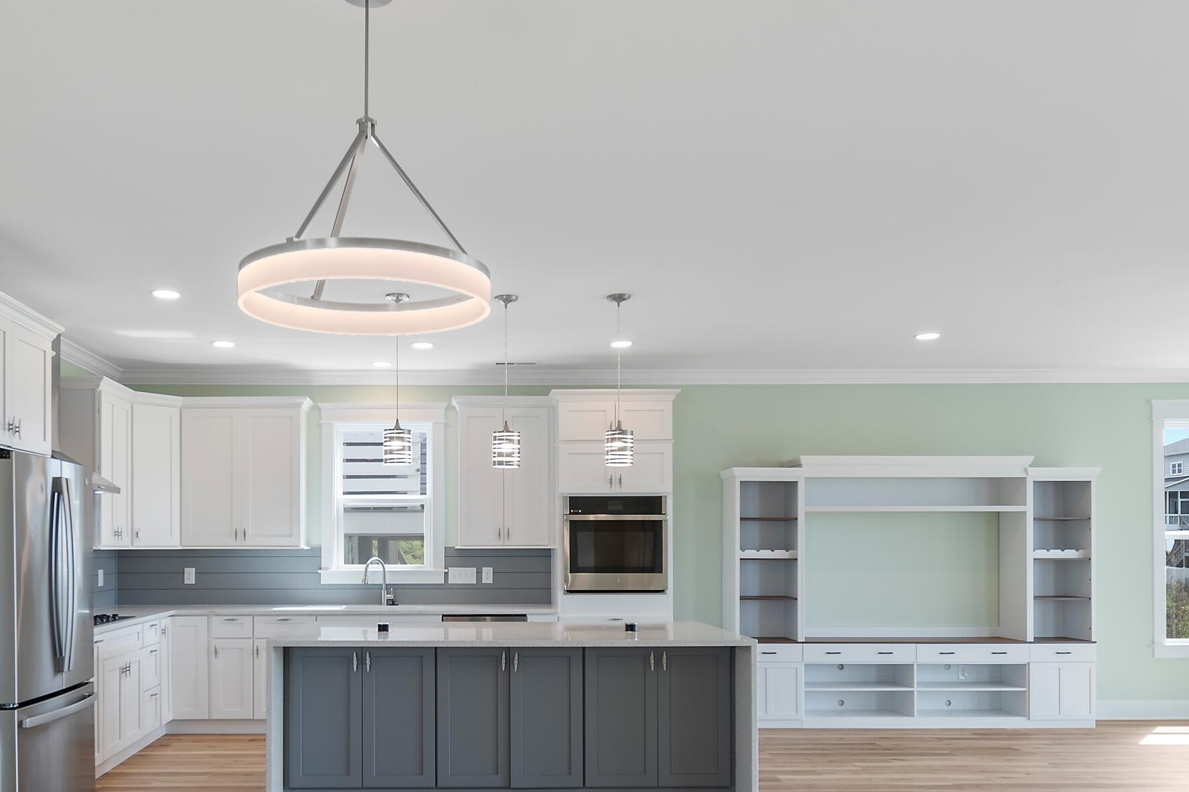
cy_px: 542
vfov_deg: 44.2
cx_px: 466
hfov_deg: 63.0
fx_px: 958
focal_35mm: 29
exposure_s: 1/20
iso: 100
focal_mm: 11.5
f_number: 4.8
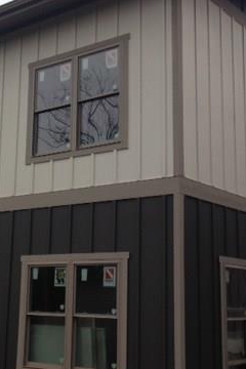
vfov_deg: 32.9
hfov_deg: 22.2
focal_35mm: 61
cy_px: 179
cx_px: 80
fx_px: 625
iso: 50
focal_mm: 4.12
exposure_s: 1/609
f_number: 2.4
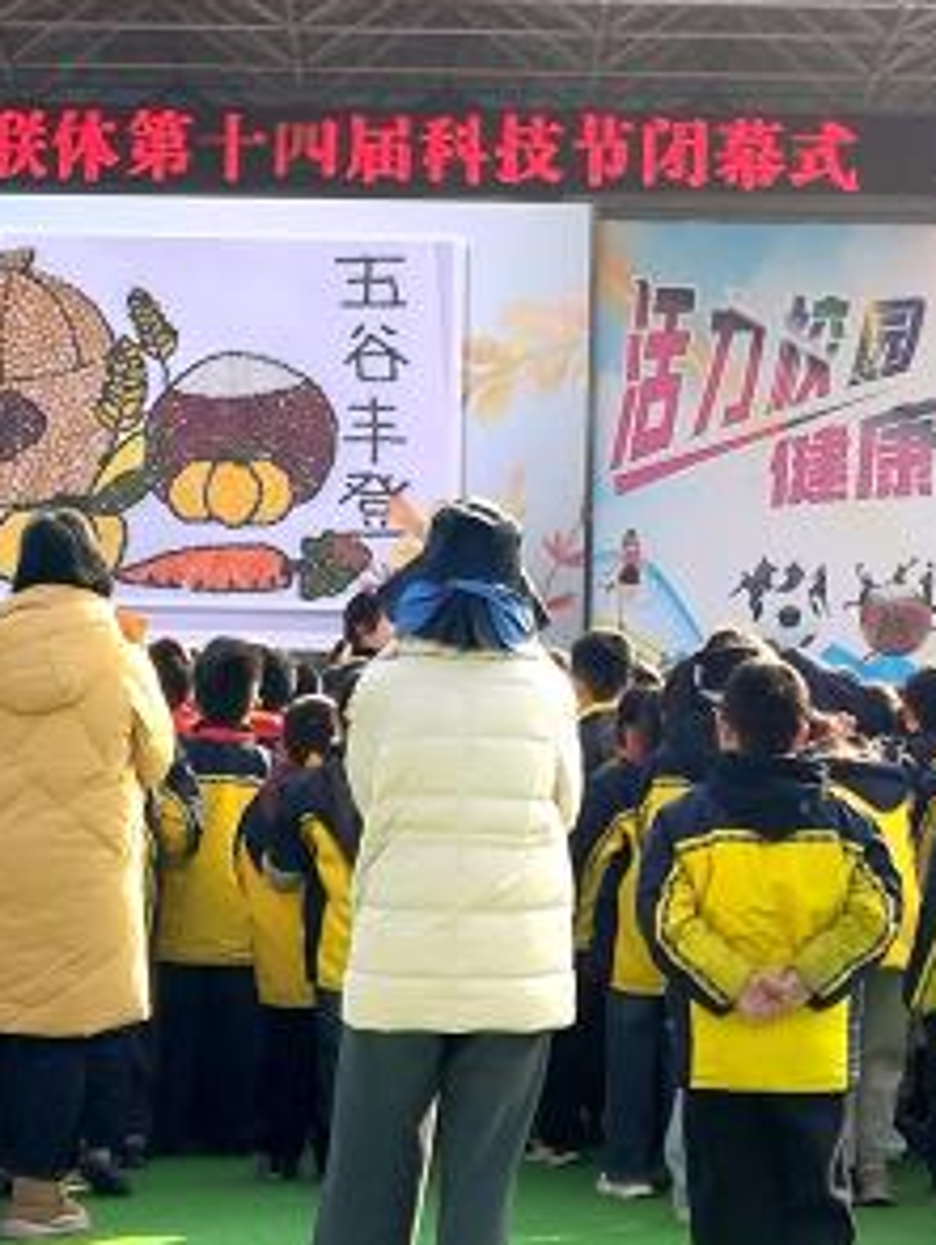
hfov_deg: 39.7
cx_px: 152
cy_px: 622
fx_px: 1224
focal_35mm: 34
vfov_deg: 53.9
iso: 56
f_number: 1.79
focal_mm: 4.71
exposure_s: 1/402
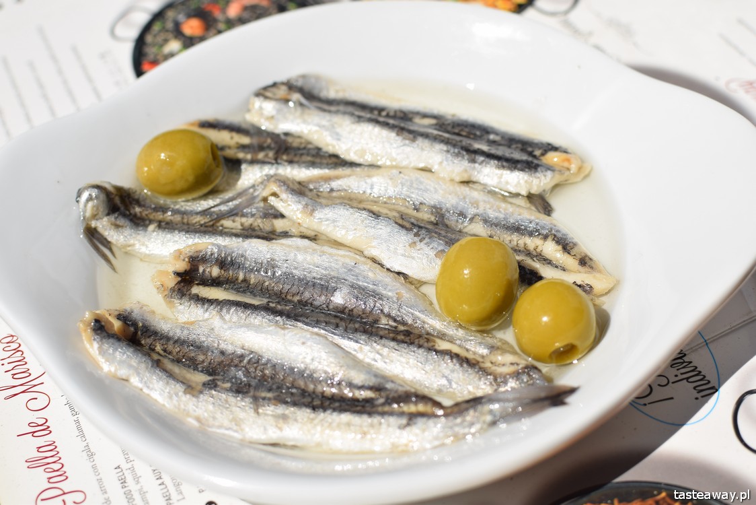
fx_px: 1103
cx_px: 378
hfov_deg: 37.8
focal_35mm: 52
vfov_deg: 25.8
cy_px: 252
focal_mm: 35
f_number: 5.6
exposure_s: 1/1250
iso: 100
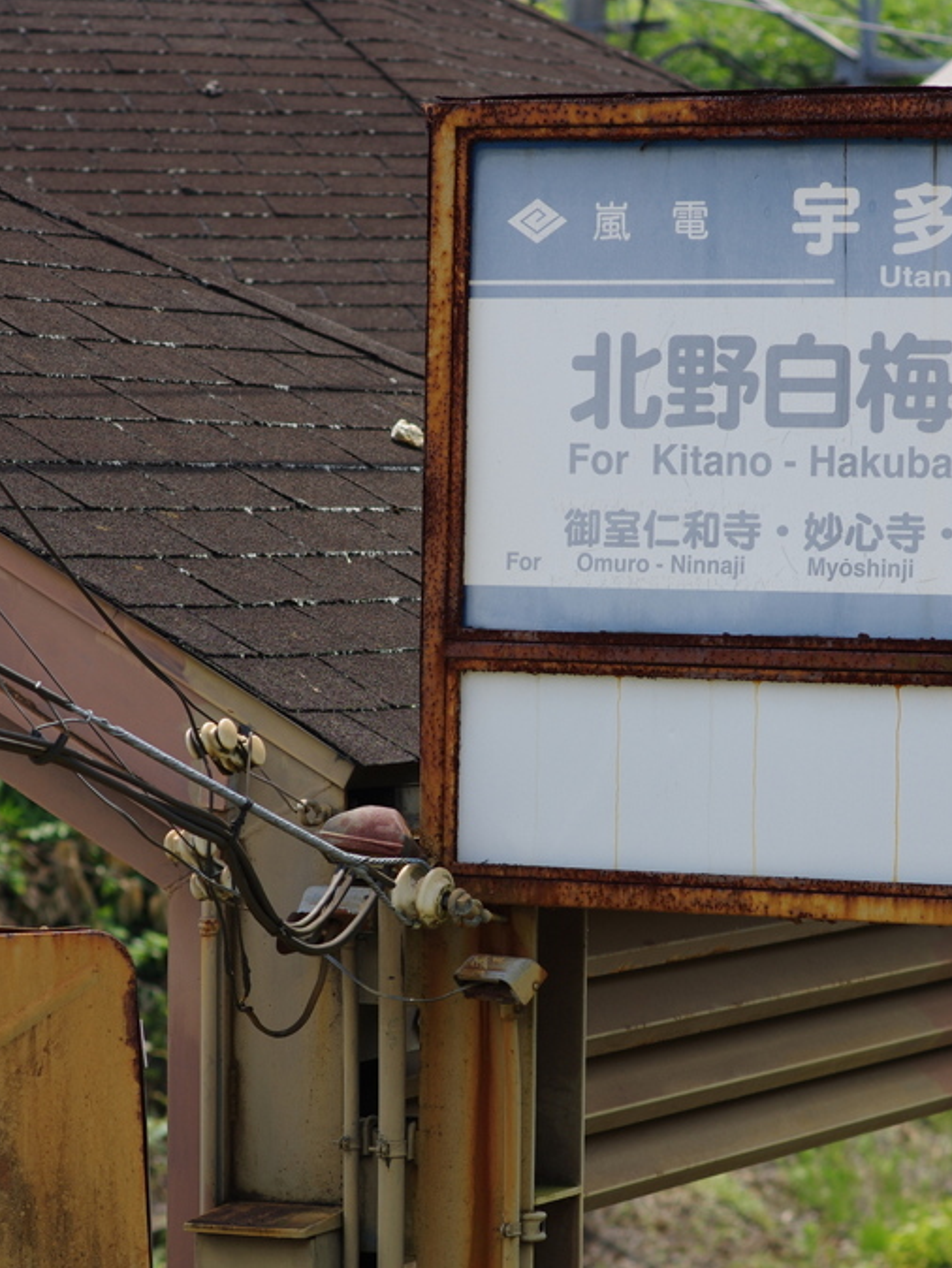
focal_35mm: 153
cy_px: 634
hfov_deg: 9.7
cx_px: 474
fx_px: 5607
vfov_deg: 12.9
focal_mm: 70
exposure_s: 1/500
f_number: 4
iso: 100
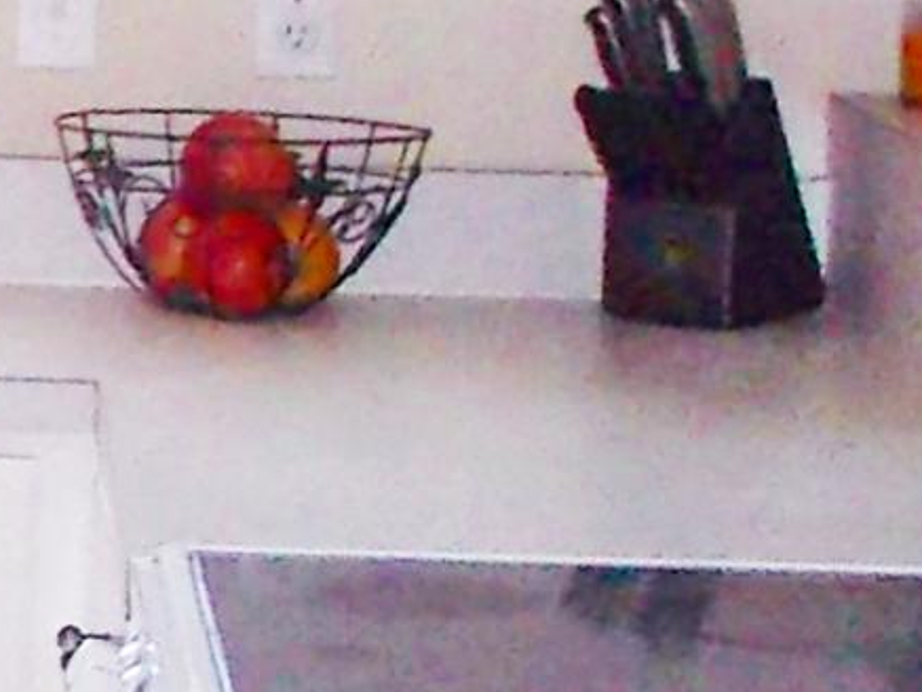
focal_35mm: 199
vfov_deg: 7.5
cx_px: -1285
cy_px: 483
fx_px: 5302
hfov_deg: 9.0
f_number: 3.3
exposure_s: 1/25
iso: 200
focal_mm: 4.1
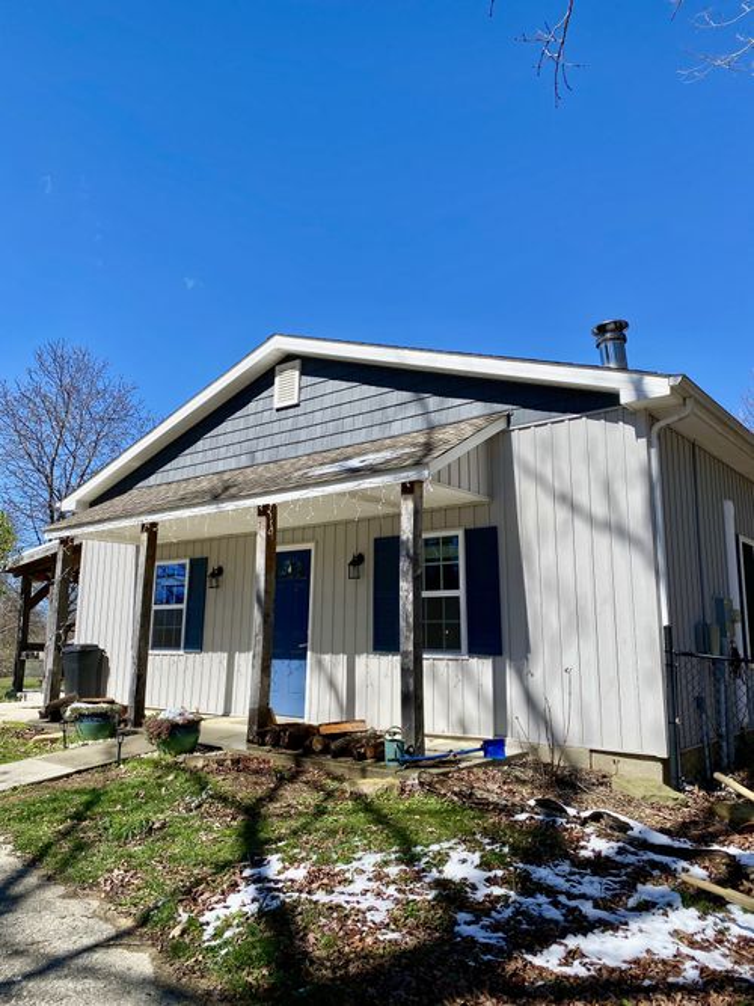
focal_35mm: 26
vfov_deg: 67.3
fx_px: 755
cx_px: 377
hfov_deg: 53.0
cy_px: 503
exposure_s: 1/2890
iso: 32
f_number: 1.8
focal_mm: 4.25
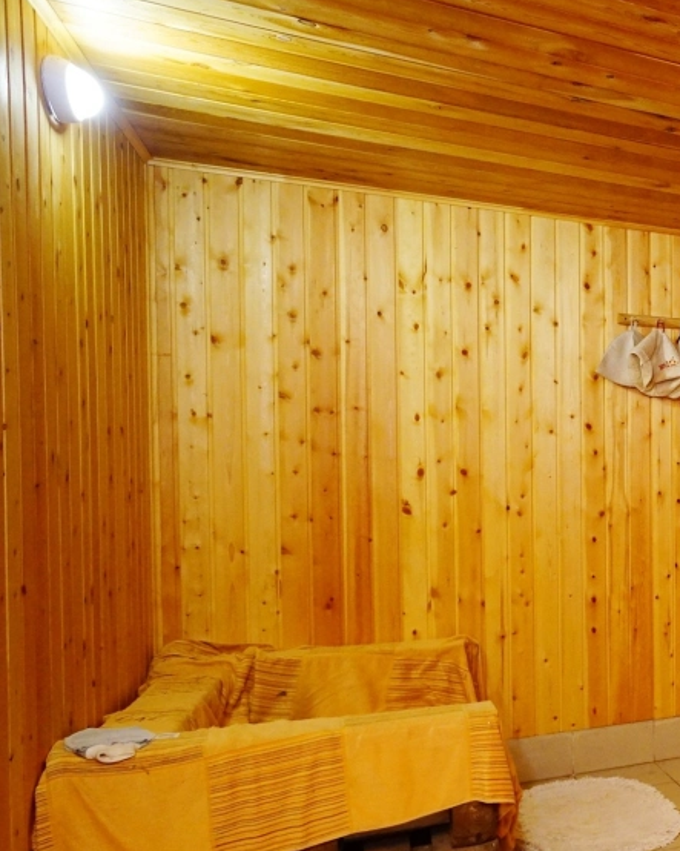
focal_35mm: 34
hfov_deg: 30.9
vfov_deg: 52.7
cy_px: 487
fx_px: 856
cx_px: 938
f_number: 3.5
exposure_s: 1/160
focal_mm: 16
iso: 2500
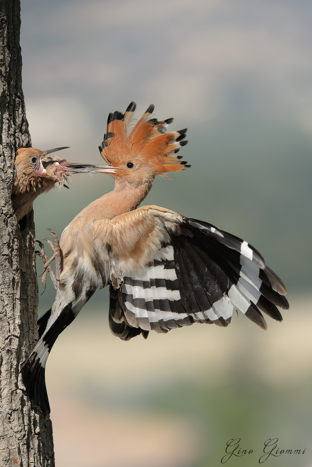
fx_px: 4809
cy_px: 234
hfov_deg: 3.7
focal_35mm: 370
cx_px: 156
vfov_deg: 5.6
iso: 2200
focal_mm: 370
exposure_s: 1/3200
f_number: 9
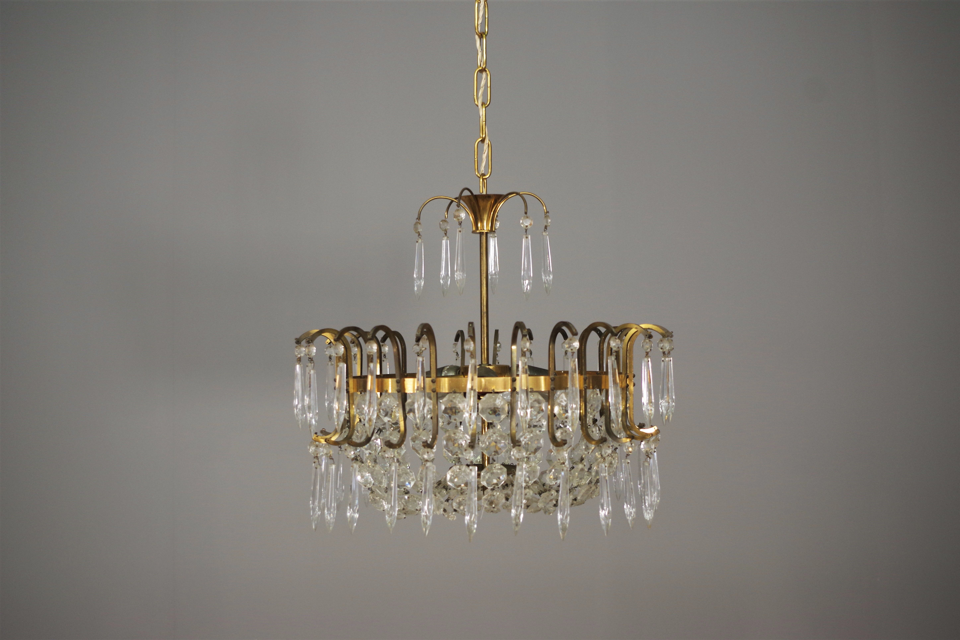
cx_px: 480
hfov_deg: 49.6
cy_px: 320
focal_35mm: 39
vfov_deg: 34.2
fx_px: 1040
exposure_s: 1/60
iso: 400
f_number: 4
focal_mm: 26.25
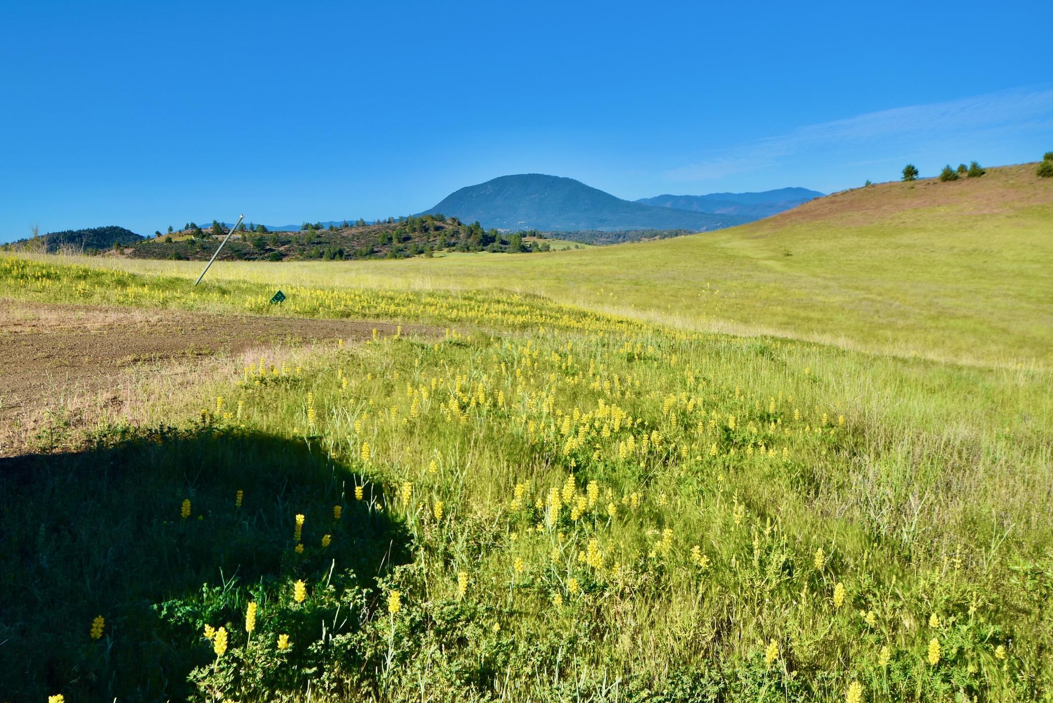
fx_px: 1053
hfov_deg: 52.8
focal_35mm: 36
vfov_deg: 36.9
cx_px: 430
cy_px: 378
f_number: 8
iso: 100
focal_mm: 20
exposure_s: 1/250
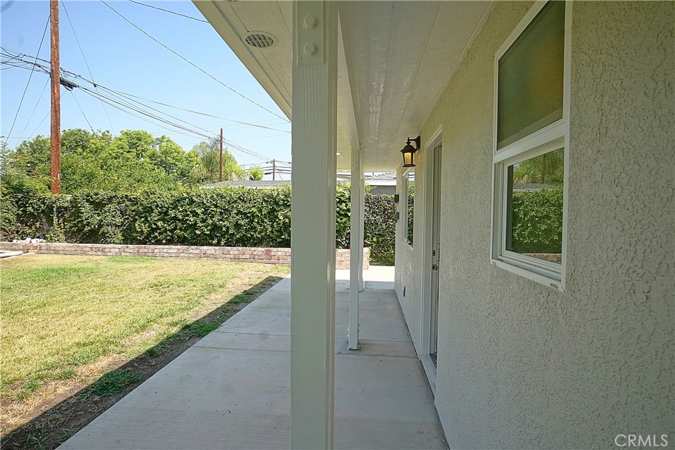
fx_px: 338
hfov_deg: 90.0
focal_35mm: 18
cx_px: 338
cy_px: 225
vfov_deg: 67.4
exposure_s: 1/640
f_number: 10
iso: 500
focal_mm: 12
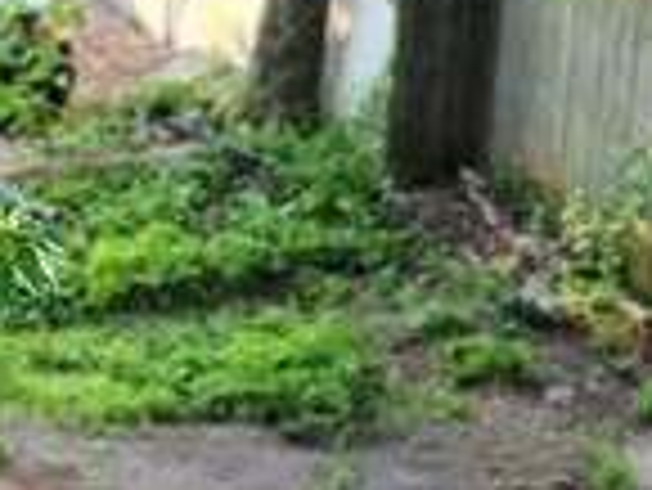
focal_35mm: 162
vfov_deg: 8.8
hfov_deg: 12.0
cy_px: 868
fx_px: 3054
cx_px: -9
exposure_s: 1/120
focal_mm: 6.4
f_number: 1.8
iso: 64
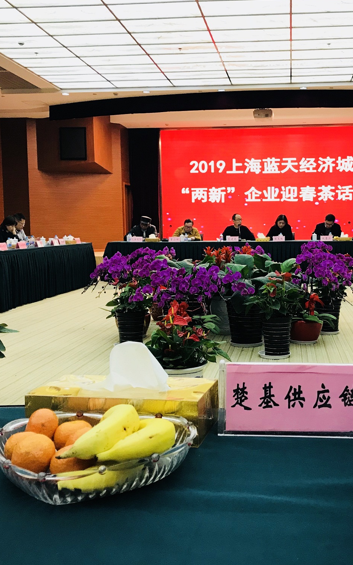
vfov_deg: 49.3
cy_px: 282
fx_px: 616
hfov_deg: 31.7
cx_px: 244
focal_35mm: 40
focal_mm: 3.99
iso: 40
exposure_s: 1/33
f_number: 1.8
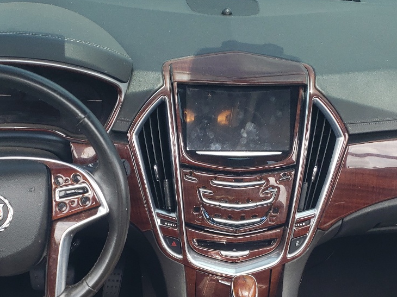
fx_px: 654
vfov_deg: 24.6
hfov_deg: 33.8
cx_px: 189
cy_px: 286
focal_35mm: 57
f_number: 1.5
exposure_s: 1/303
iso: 50
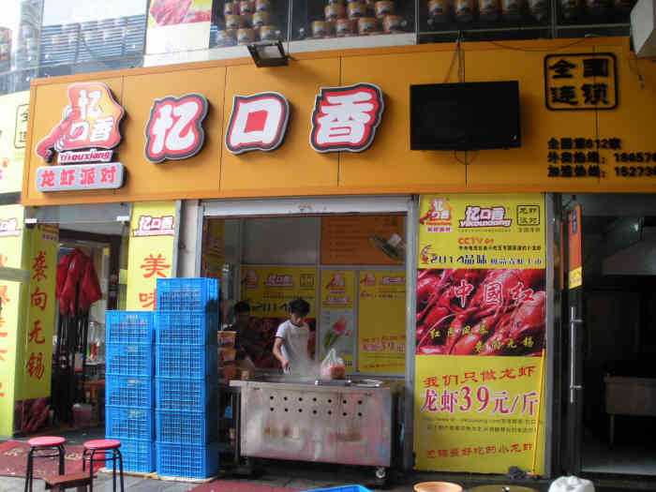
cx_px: 328
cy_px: 246
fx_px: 663
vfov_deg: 40.7
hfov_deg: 52.6
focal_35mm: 35
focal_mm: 6.3
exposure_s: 1/62.6
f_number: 3.5
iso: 103
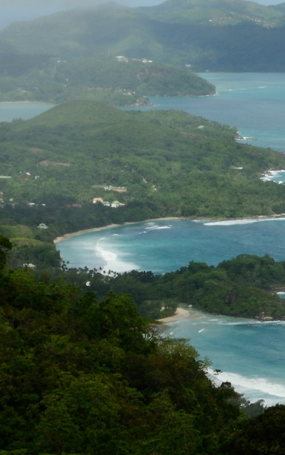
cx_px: 410
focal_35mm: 160
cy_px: 175
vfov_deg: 13.1
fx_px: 1987
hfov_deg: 8.1
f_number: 22
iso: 100
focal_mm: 32
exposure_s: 1/30
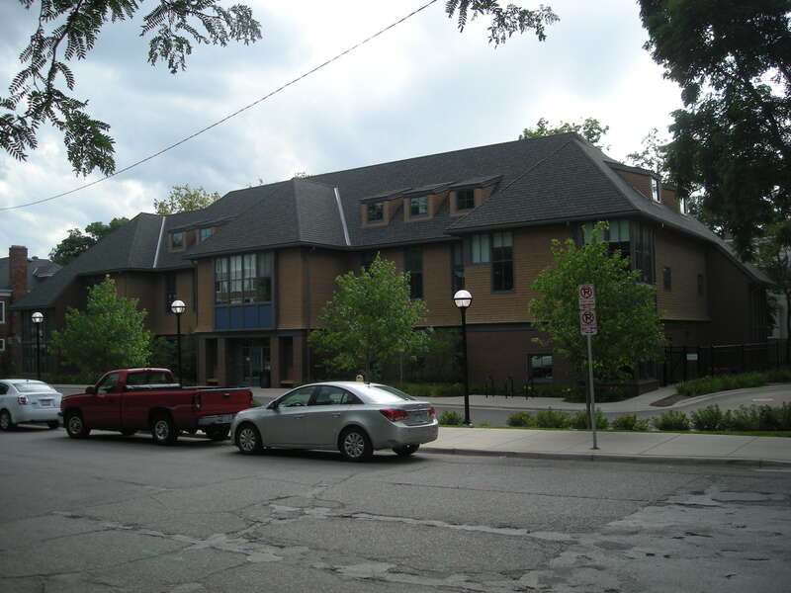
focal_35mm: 35
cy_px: 296
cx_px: 396
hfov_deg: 52.6
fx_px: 800
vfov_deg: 40.7
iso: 50
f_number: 2.8
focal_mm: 5.7
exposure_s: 1/504
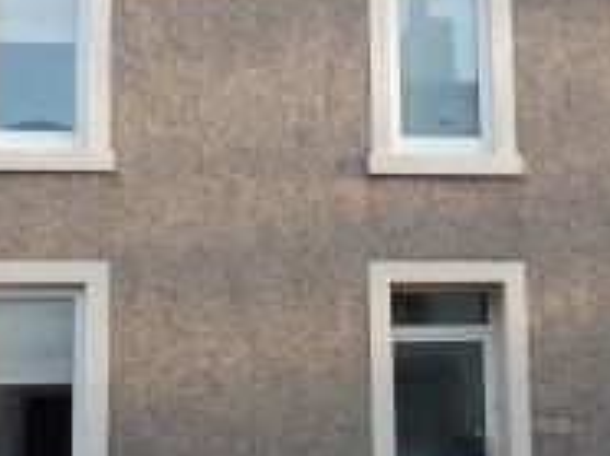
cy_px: 200
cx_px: 387
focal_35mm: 82
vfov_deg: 17.9
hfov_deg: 23.8
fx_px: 1443
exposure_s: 1/125
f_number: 3.7
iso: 100
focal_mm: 6.1
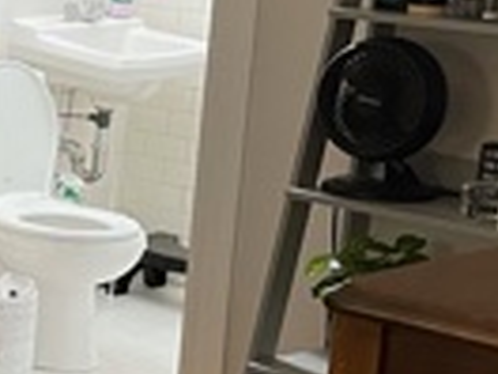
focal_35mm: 126
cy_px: 261
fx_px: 1813
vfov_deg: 11.7
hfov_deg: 13.4
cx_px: -494
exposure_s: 1/40
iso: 400
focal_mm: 4.2
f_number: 1.6
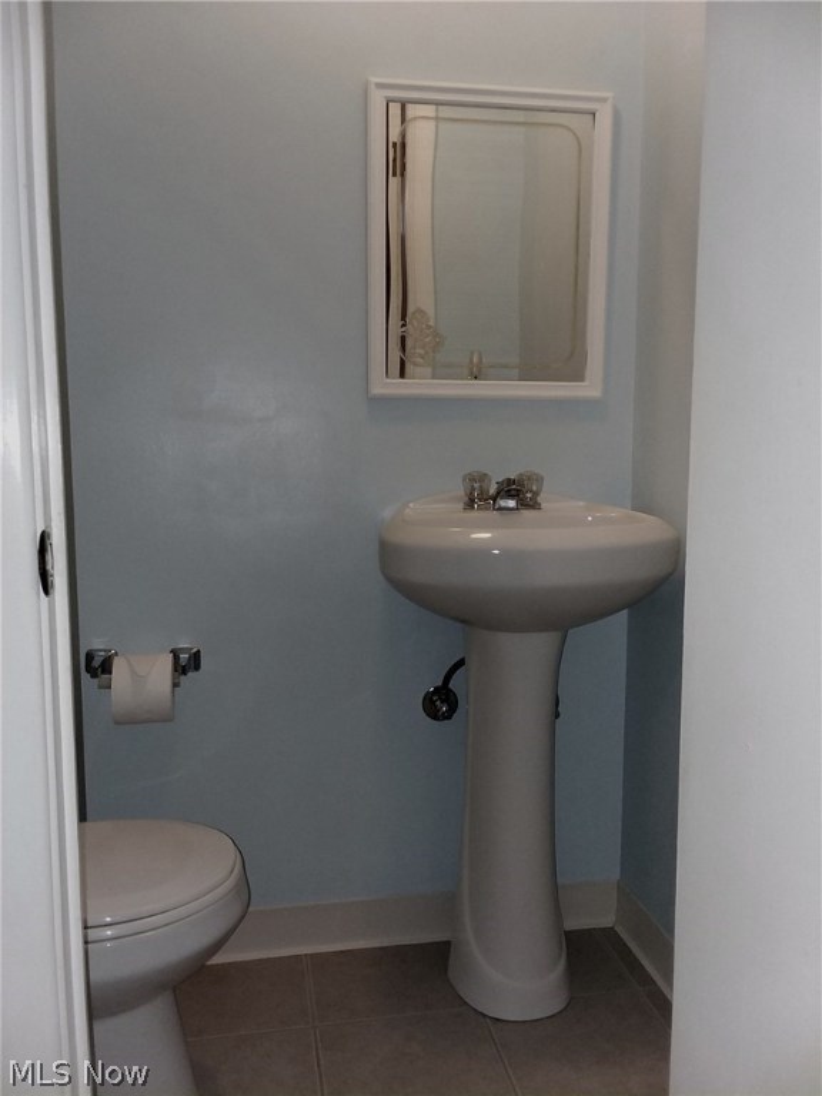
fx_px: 918
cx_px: 411
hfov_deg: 48.2
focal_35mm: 29
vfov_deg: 61.7
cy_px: 548
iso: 64
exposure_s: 1/30
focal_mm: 2.47
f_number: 1.9
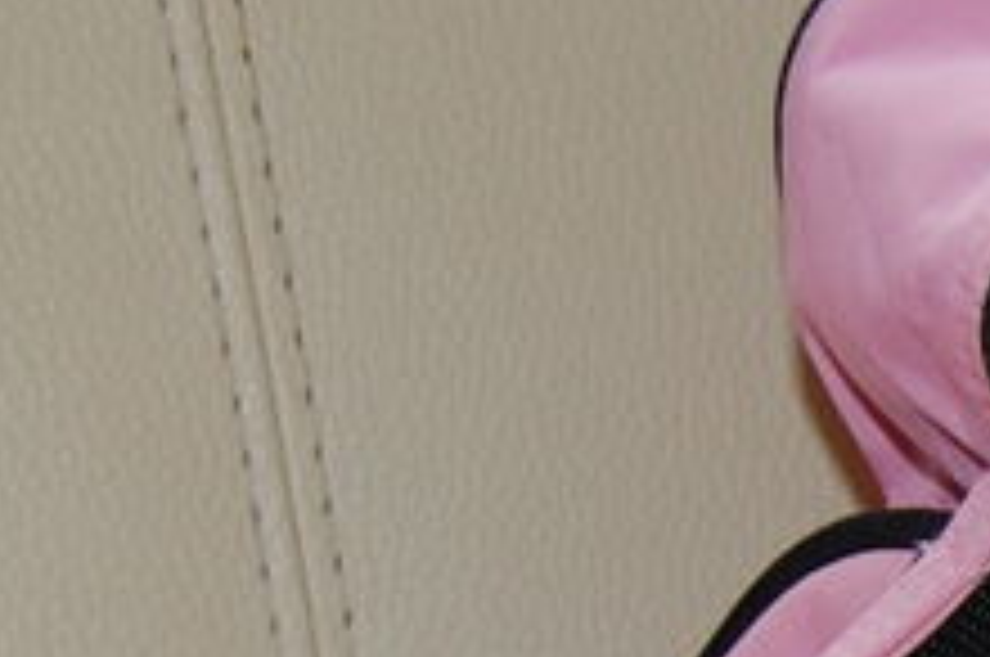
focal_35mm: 177
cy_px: 1114
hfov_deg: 11.1
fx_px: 4860
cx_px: 1548
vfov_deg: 7.5
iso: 400
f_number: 4.2
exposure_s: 1/60
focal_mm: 26
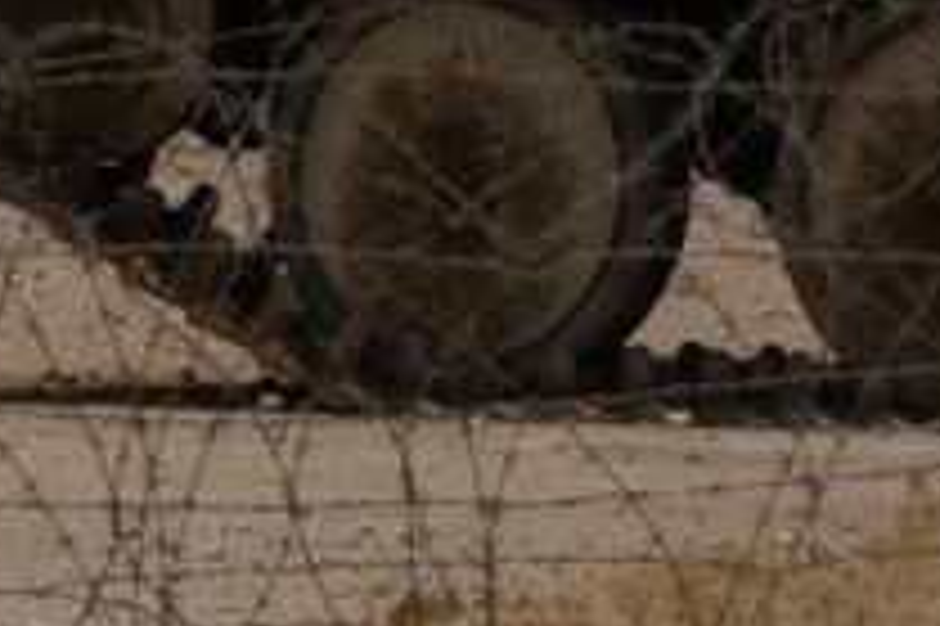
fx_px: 30391
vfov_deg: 1.2
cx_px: 1979
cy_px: -741
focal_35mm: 1165
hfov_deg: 1.8
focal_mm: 135
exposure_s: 1/1000
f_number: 8
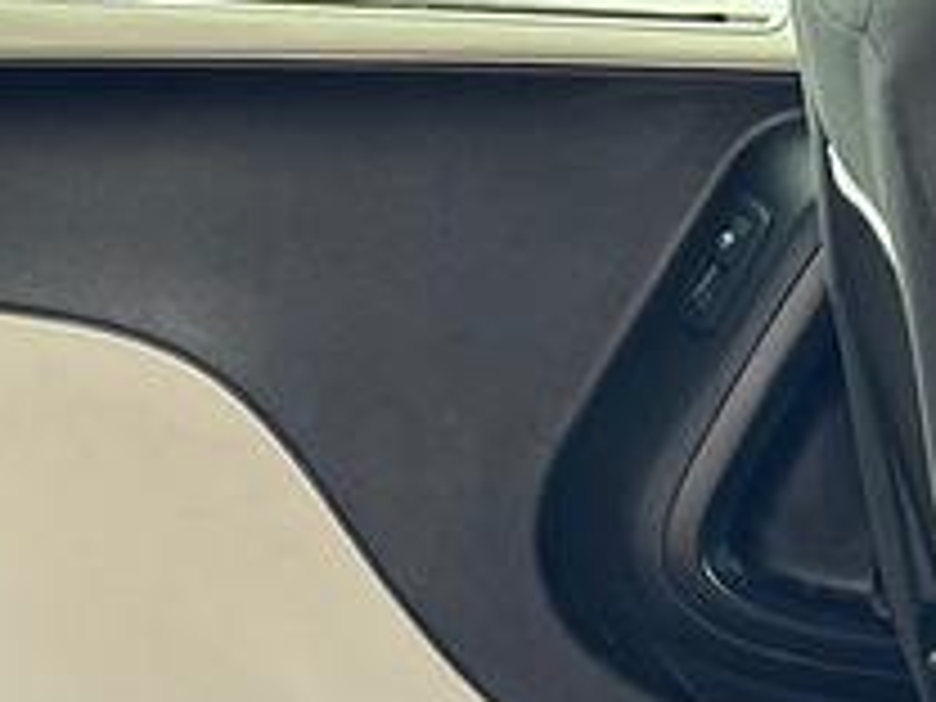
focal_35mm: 160
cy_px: 1539
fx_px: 4326
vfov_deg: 8.6
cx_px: 104
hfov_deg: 12.3
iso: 100
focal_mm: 5.7
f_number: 1.5
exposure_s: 1/121
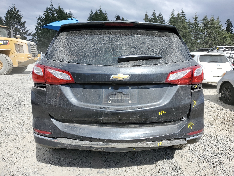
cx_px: 117
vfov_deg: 53.1
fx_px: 176
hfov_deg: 67.3
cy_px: 88
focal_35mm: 26
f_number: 1.5
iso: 50
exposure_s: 1/3333
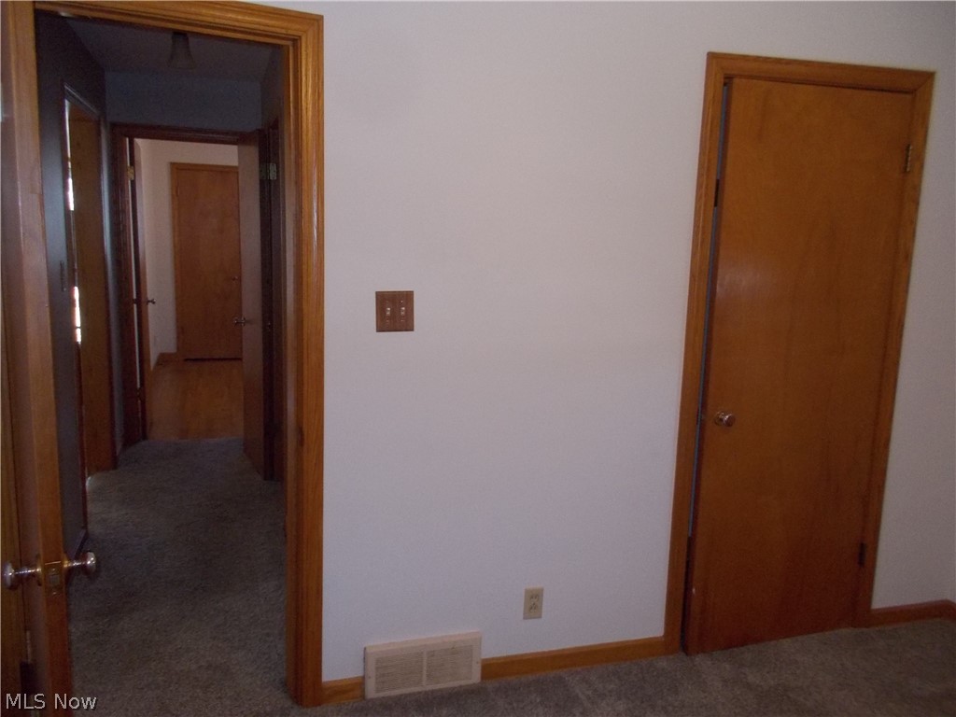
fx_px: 801
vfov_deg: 48.2
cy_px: 358
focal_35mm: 29
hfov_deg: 61.7
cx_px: 478
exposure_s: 1/30
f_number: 3.3
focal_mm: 4.1
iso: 400
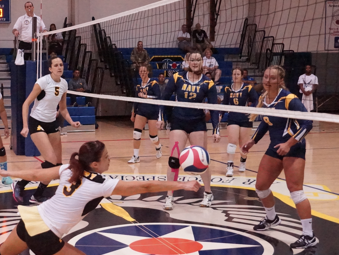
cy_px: 119
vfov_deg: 21.9
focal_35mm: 67
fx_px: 656
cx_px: 90
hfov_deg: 28.6
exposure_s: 1/1250
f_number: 4
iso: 6400
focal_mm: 28
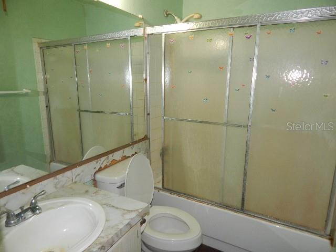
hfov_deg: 76.4
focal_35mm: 22
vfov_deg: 61.1
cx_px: 168
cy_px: 126
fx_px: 214
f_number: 3
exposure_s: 1/30
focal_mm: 4
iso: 200
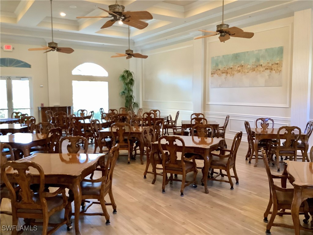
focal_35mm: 31
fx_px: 280
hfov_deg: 58.4
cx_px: 156
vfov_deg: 45.4
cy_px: 118
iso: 250
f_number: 2.4
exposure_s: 1/60
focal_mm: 3.3
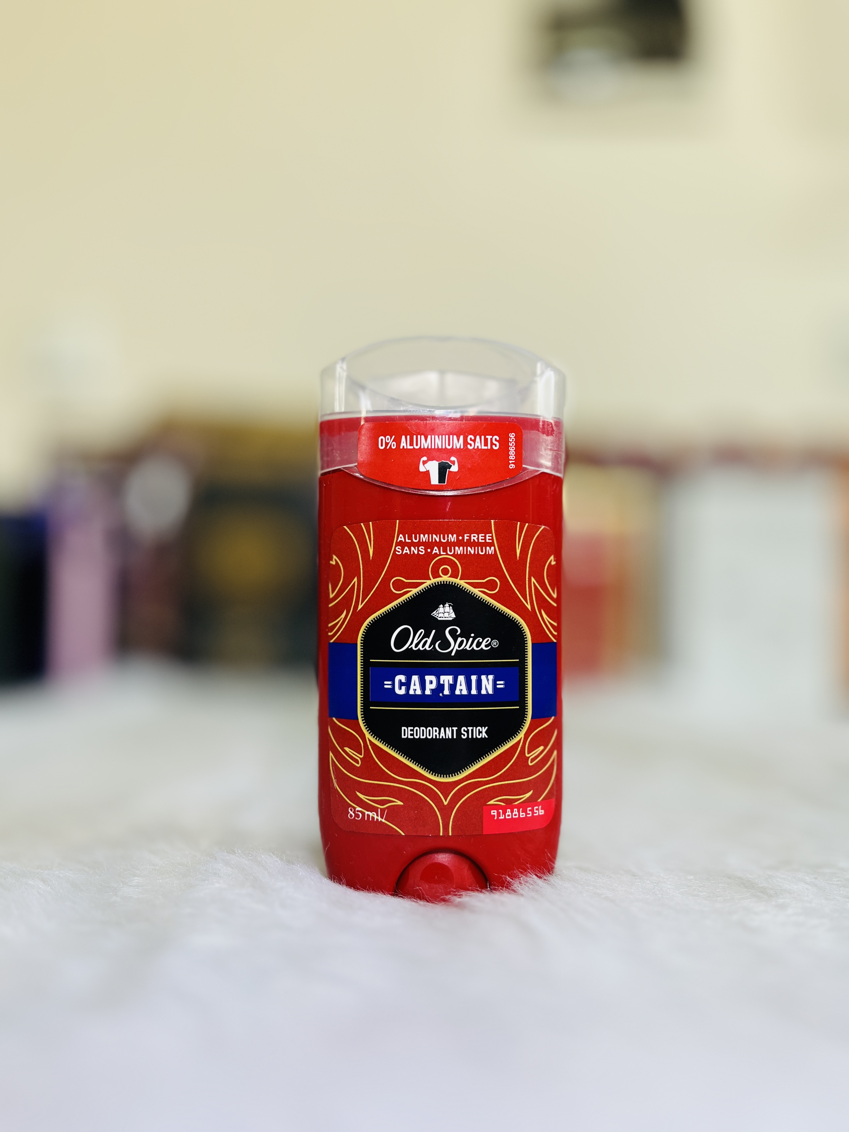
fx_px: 850
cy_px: 566
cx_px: 424
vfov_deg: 67.3
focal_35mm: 26
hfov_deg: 53.1
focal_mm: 5.1
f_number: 1.6
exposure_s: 1/99
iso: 64
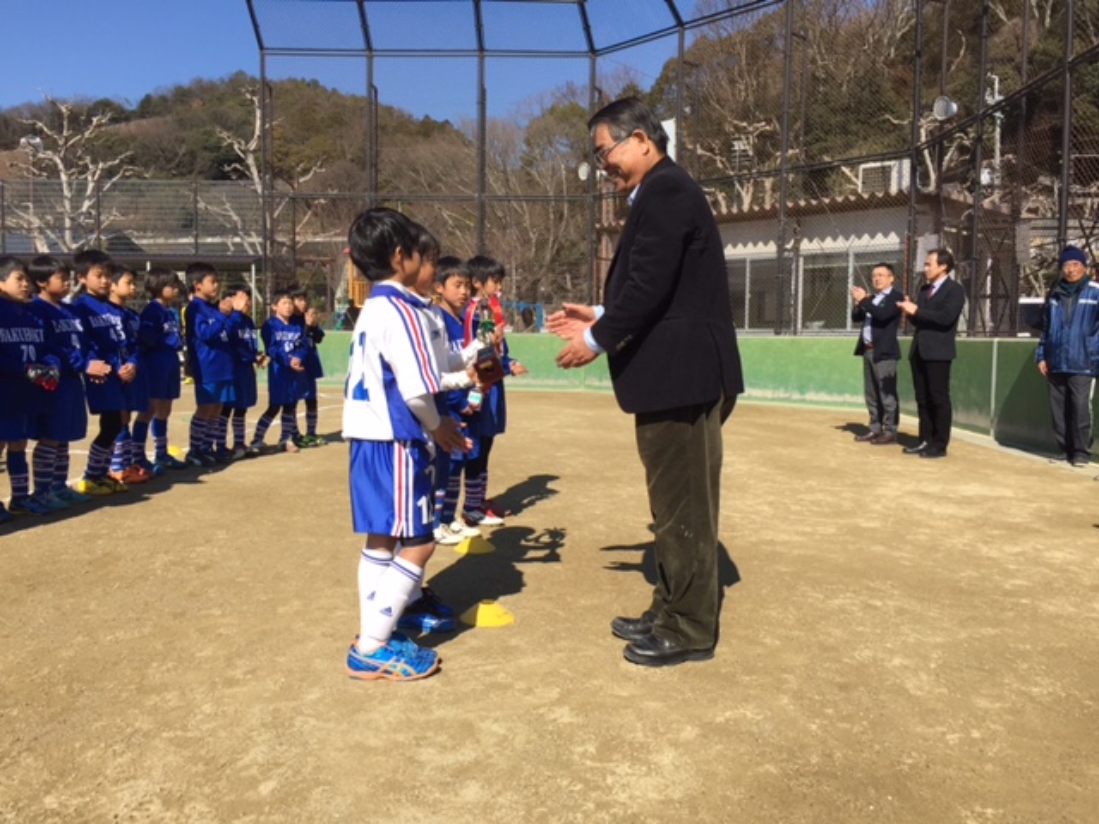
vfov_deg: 48.2
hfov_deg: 61.7
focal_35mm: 29
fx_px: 921
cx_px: 550
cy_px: 412
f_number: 2.2
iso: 32
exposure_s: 1/1799
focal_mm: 4.15
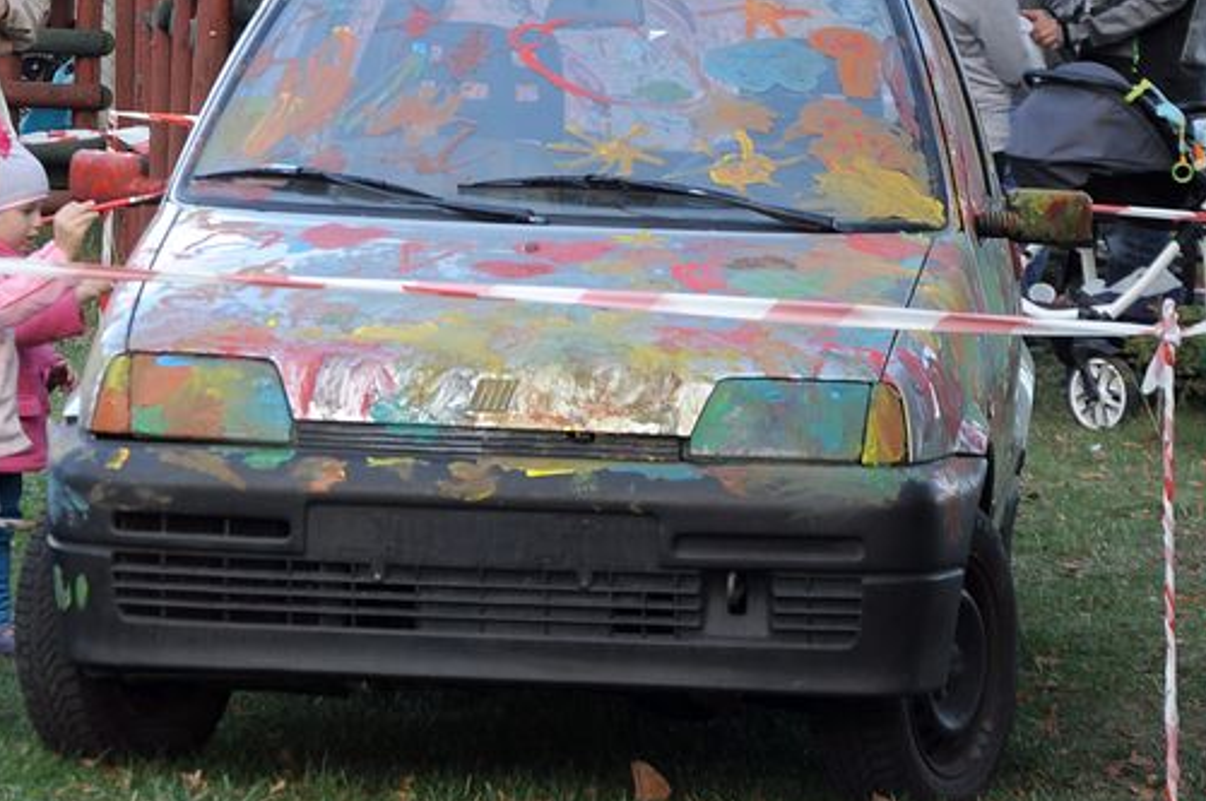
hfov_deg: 10.8
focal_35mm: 191
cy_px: 198
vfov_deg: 7.2
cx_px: 306
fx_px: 6387
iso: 320
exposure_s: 1/80
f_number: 5.3
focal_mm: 75
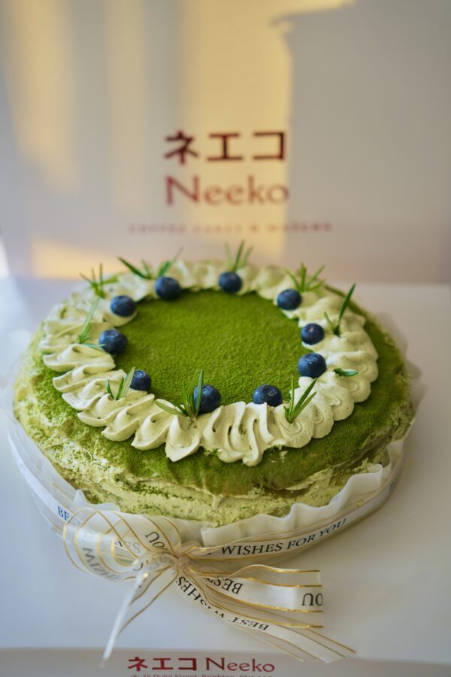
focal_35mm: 70
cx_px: 226
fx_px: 1315
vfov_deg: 28.8
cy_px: 338
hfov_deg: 19.5
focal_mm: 70
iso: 100
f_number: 3.2
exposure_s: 1/100
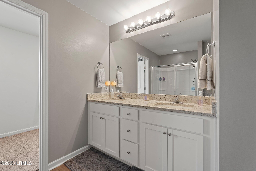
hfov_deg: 96.7
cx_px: 128
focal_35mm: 16
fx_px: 114
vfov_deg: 73.7
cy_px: 86
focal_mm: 16
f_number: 9
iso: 320
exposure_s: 1/1.25
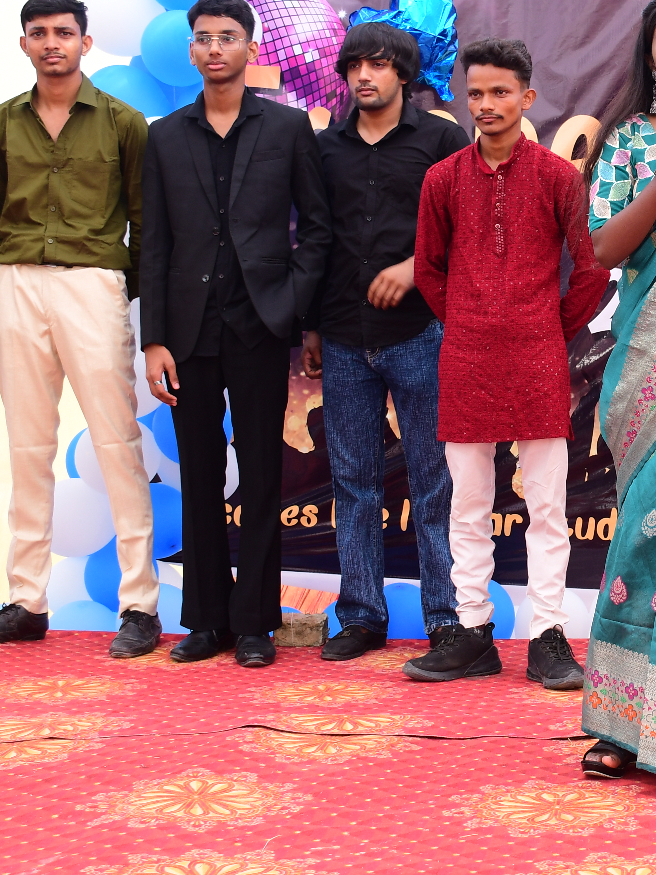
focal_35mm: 73
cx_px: 682
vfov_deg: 26.6
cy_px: 306
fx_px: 1845
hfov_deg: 19.5
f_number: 6.3
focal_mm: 24
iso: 250
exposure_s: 1/125
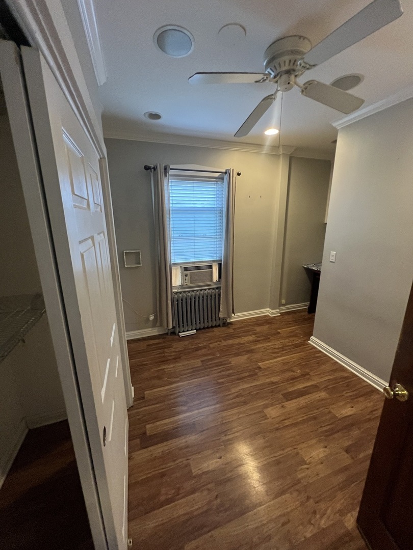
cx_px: 206
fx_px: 207
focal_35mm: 13
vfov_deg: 106.2
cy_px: 275
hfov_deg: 89.9
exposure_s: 1/60
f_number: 1.8
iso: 320
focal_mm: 1.57
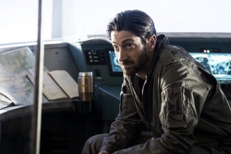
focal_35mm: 130
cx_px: 116
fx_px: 834
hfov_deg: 15.8
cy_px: 77
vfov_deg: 10.6
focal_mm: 130
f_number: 4
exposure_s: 1/125
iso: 4000
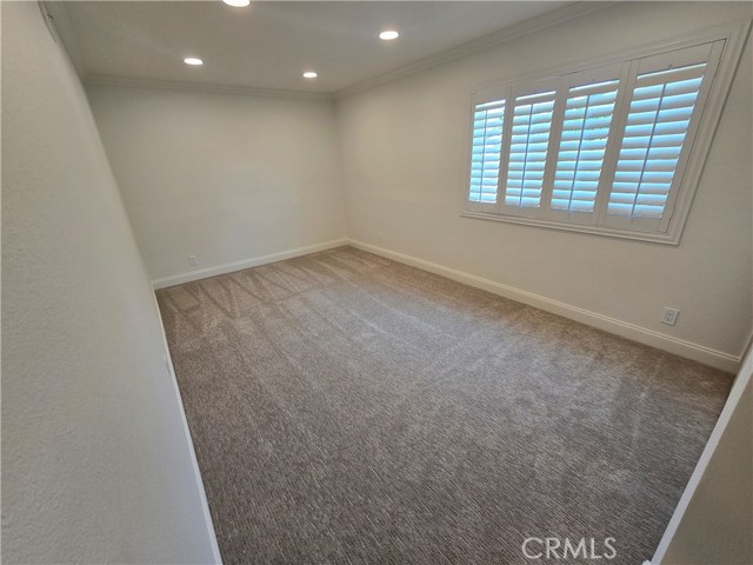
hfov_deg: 106.2
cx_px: 376
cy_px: 282
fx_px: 283
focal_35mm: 13
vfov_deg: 89.9
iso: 64
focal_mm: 2.2
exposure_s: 1/60
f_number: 2.2
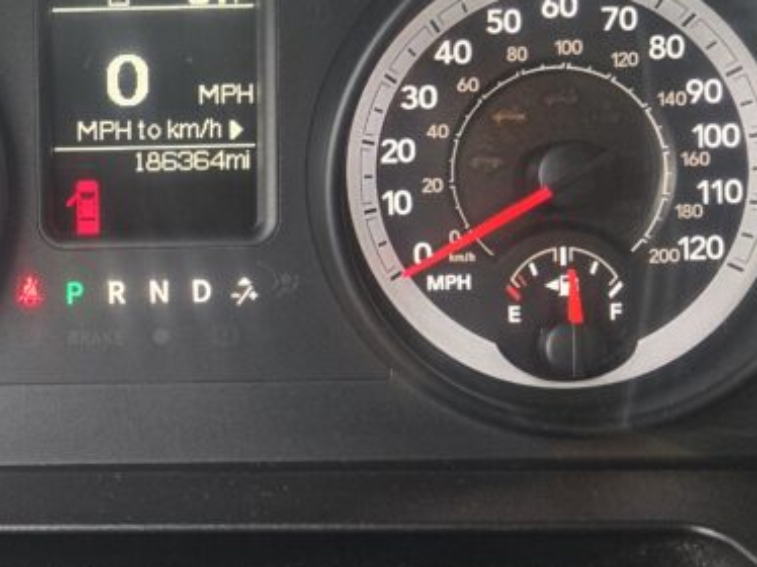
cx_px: -2
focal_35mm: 63
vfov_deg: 23.3
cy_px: 288
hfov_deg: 28.8
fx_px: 1377
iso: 250
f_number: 1.8
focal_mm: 5.4
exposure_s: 1/120
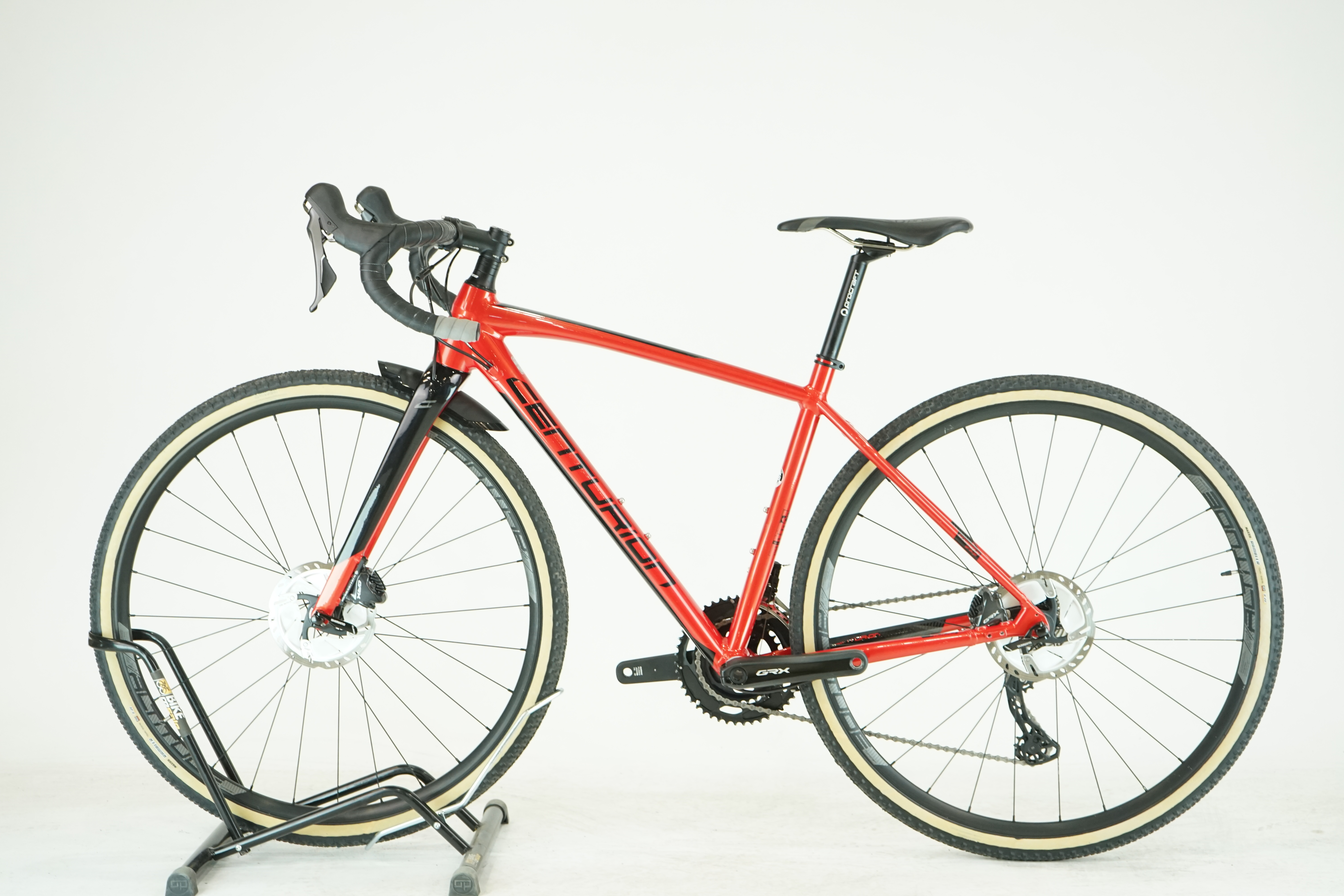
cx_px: 672
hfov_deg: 36.2
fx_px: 2053
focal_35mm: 55
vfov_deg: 24.6
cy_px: 448
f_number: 5.6
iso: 1600
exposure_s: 1/200
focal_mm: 55
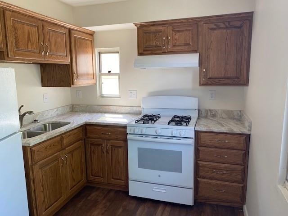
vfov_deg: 53.1
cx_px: 144
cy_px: 108
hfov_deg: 67.3
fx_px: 216
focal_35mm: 26
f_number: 1.8
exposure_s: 1/122
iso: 100
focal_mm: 4.25
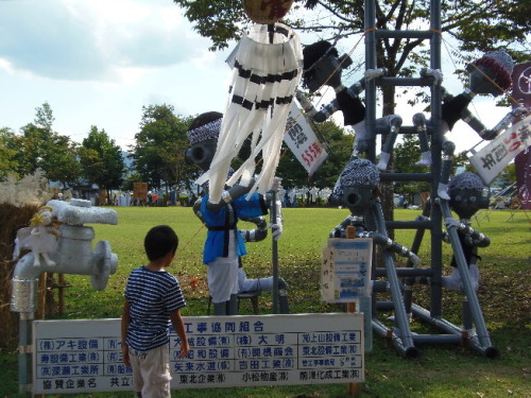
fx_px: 644
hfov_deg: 44.8
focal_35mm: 42
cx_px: 266
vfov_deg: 34.3
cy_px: 199
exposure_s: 1/320
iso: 64
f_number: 3.6
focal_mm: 7.8
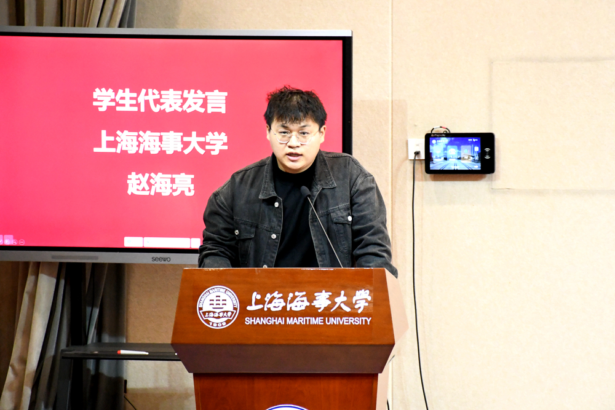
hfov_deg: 16.1
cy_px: 205
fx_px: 2170
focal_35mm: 127
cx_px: 308
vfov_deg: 10.8
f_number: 5.3
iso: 8000
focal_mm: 85
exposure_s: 1/125
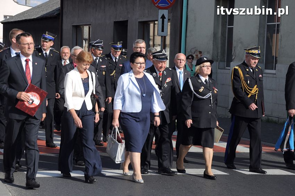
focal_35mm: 93
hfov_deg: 21.9
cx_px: 148
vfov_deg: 14.7
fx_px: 761
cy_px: 98
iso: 400
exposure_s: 1/1000
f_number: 8
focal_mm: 62
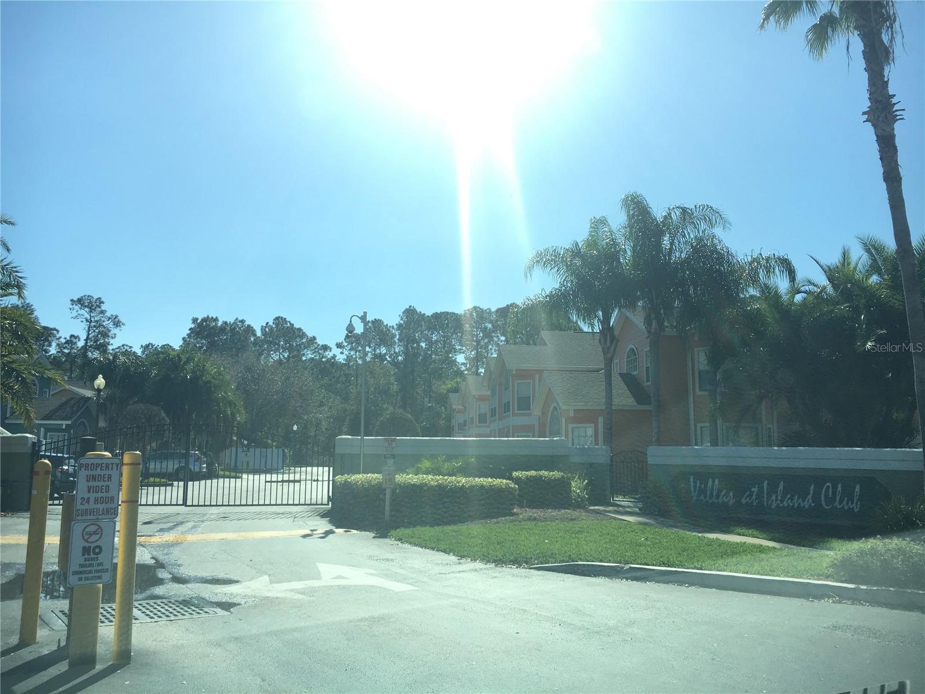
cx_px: 462
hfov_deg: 61.7
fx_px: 775
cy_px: 347
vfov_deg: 48.2
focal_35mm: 29
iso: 25
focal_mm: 4.15
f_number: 2.2
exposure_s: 1/1040
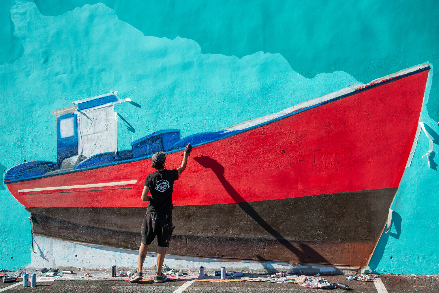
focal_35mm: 38
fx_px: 464
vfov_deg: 35.1
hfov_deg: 50.7
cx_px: 220
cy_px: 146
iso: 50
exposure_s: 1/160
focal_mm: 38
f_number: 6.3
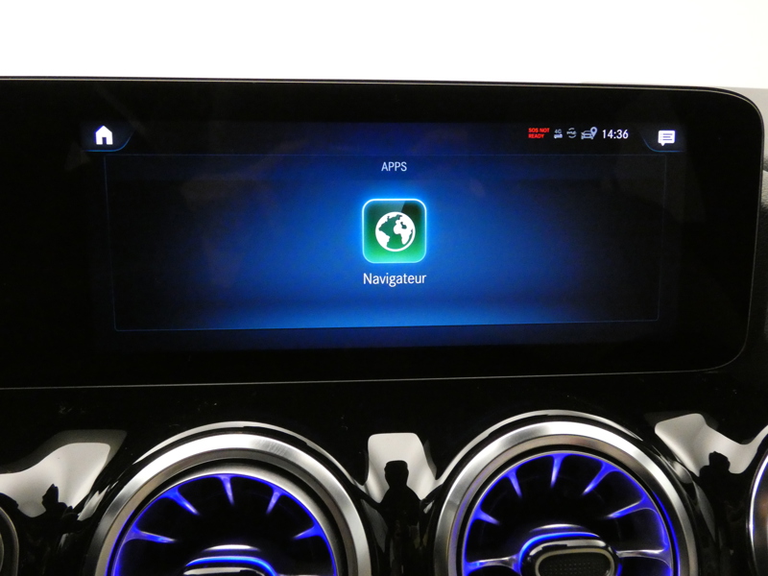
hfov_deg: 65.3
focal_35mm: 27
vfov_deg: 51.4
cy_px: 288
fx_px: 599
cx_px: 384
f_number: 3.2
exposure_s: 1/20
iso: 1600
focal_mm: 4.8
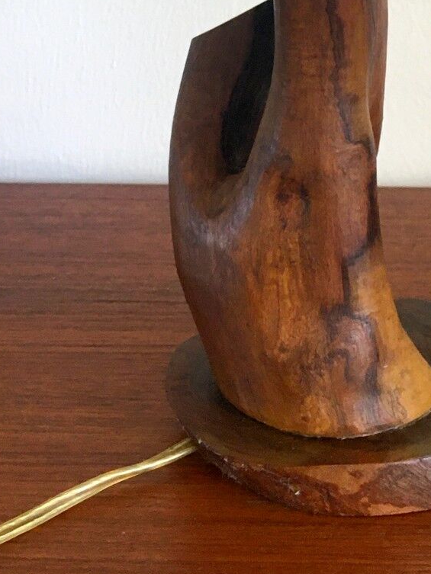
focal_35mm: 77
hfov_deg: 19.0
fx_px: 1278
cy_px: -108
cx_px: 317
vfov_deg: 23.3
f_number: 2.2
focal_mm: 4.15
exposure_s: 1/33
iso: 125
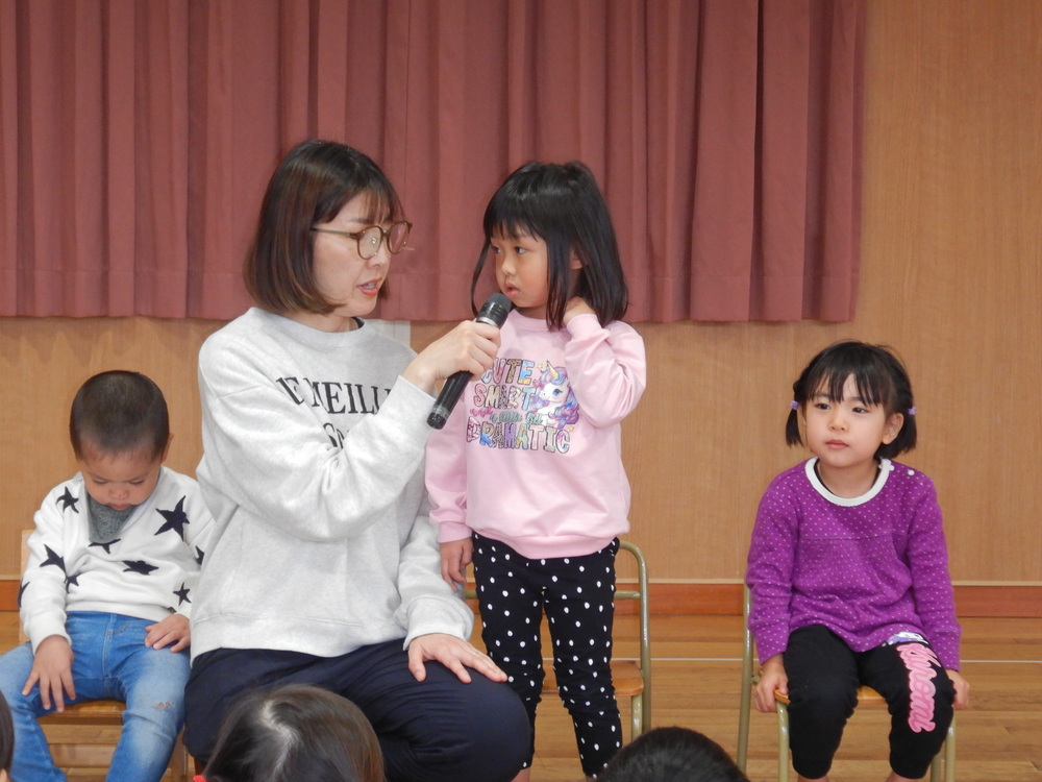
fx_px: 2769
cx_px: 521
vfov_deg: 16.1
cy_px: 391
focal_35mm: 92
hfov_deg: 21.3
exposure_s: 1/30
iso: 450
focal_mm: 16.6
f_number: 4.7
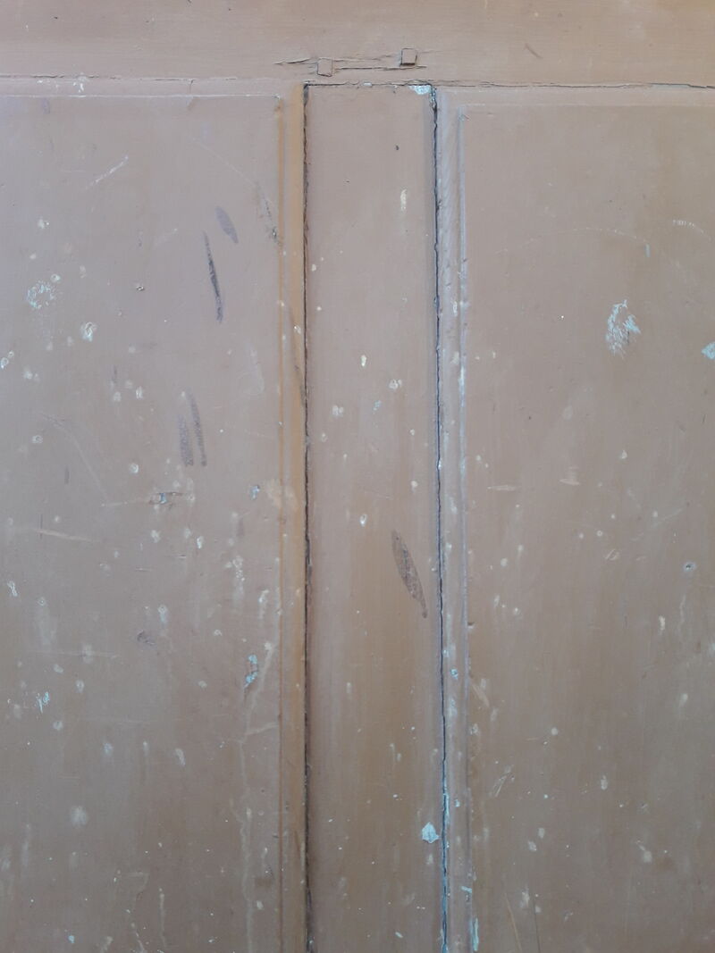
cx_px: 358
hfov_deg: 49.7
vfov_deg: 63.4
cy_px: 476
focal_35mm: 28
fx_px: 771
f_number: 1.9
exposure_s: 1/100
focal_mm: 3.7
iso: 50
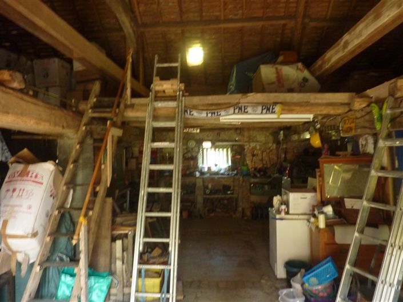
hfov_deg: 69.4
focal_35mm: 25
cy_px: 151
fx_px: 291
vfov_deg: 54.9
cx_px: 202
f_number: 3.3
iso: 400
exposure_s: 1/8
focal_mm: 4.1
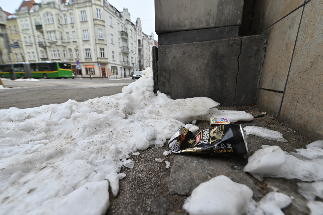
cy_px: 108
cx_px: 162
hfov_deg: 104.3
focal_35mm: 14
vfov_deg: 81.2
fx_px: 126
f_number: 6.3
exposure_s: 1/200
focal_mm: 14
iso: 100
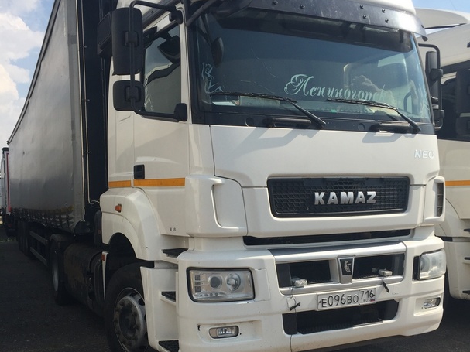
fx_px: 529
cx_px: 236
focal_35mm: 39
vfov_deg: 36.4
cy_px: 235
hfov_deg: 47.9
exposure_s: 1/2475
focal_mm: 4.15
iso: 32
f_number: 2.2
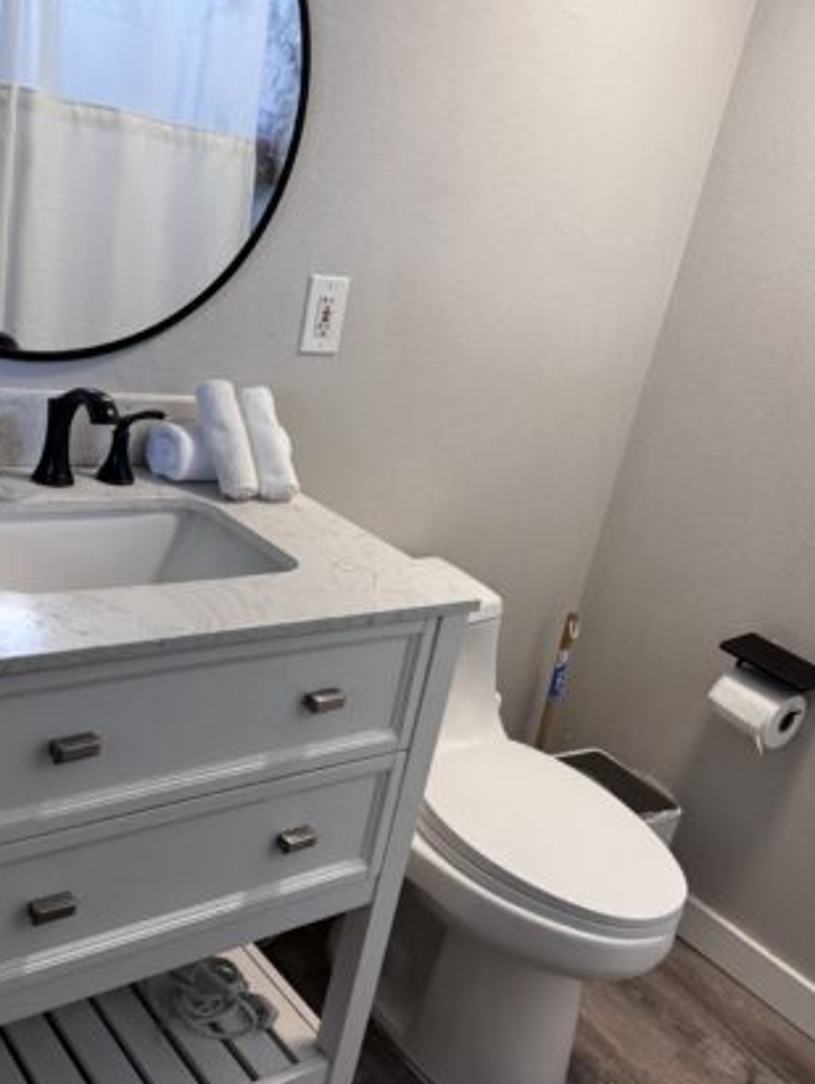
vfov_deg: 52.6
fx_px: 1097
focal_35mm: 35
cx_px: 324
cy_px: 543
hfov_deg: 40.6
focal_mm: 6.76
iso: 160
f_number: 1.78
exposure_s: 1/120
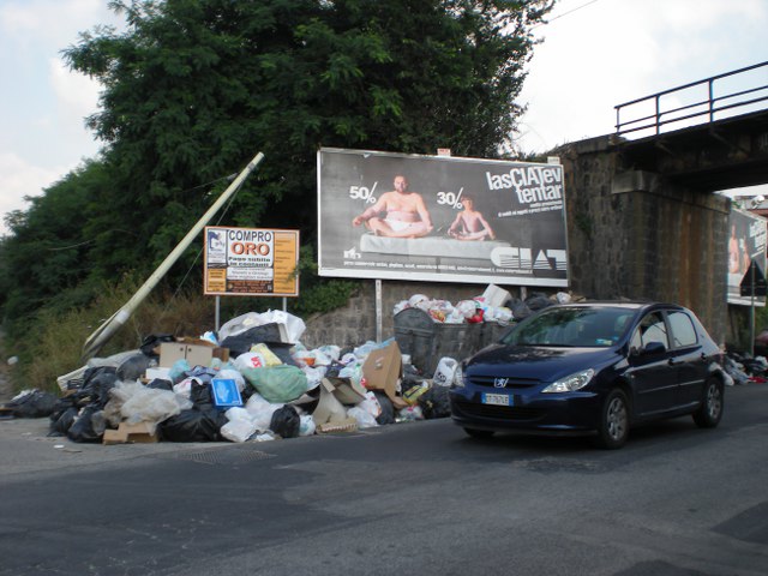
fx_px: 976
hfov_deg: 42.9
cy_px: 288
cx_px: 384
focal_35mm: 44
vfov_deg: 32.9
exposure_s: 1/160
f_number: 4.9
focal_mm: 7.4
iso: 64
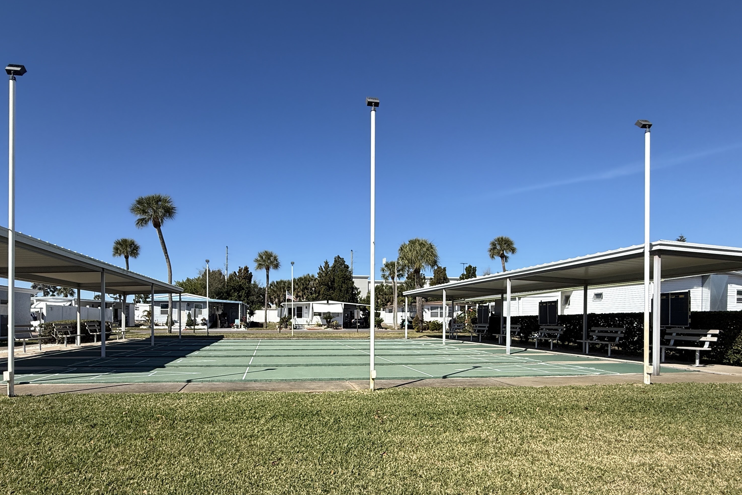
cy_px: 321
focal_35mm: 20
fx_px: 412
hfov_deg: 83.6
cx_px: 327
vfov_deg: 60.8
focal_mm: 2.22
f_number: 2.2
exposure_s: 1/2841
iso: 50
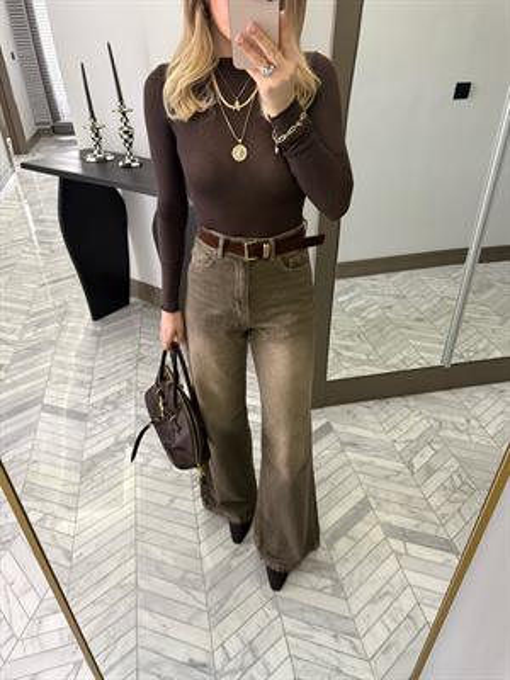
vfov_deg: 71.6
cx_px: 255
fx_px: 471
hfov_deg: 56.8
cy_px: 340
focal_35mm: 24
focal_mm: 6.76
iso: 500
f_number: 1.78
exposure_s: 1/60
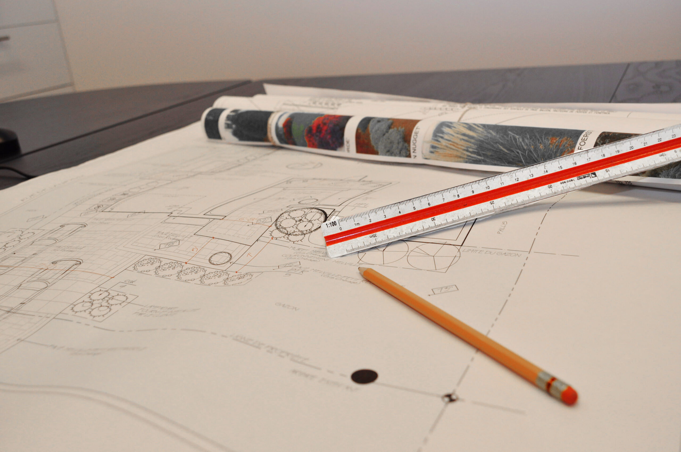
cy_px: 226
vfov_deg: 36.8
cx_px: 340
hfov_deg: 53.2
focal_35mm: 36
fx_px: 680
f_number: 5
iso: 400
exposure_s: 1/100
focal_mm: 24
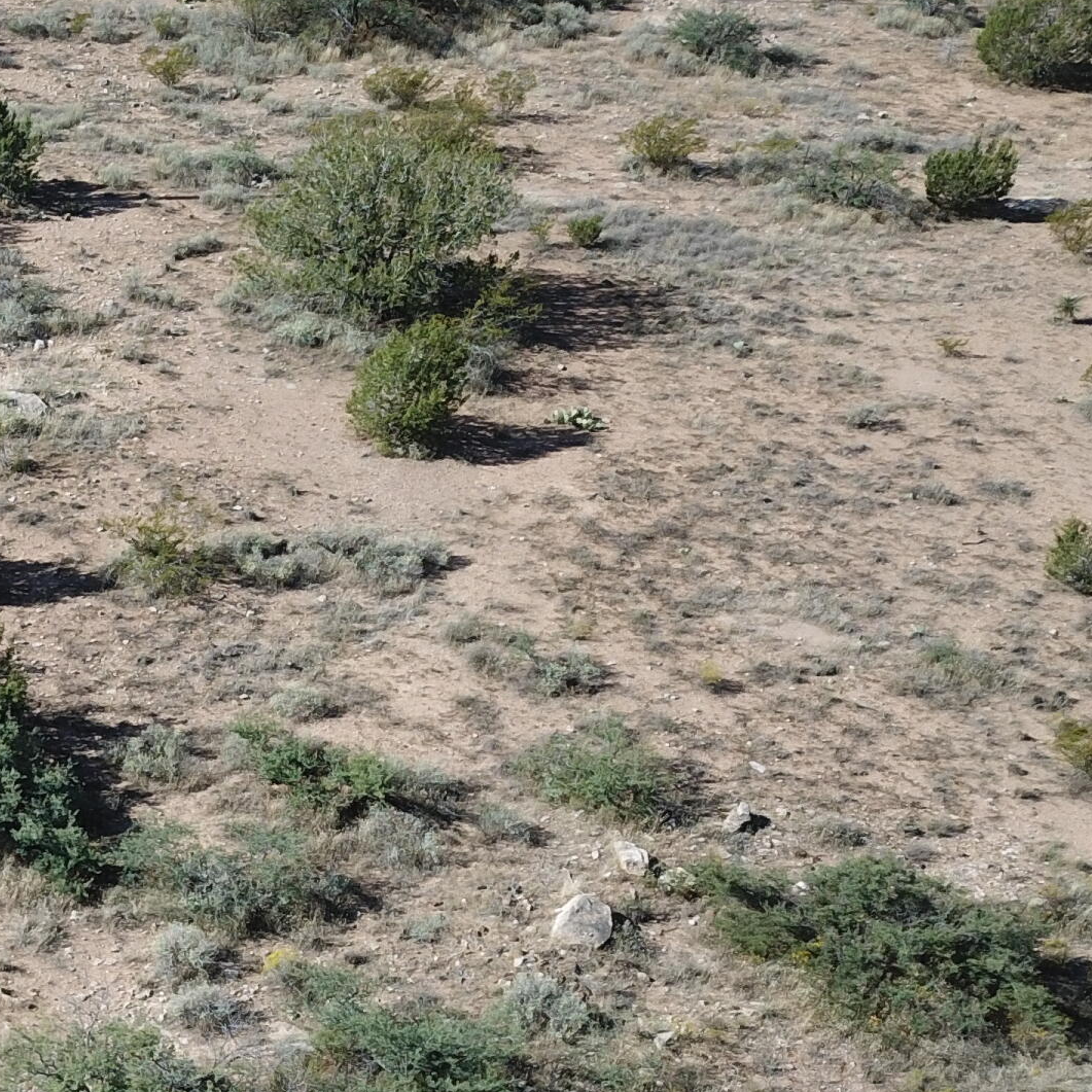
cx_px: -310
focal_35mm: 65
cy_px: 905
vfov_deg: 25.9
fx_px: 2320
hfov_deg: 23.5
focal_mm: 4.73
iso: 100
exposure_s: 1/1112
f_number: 2.2
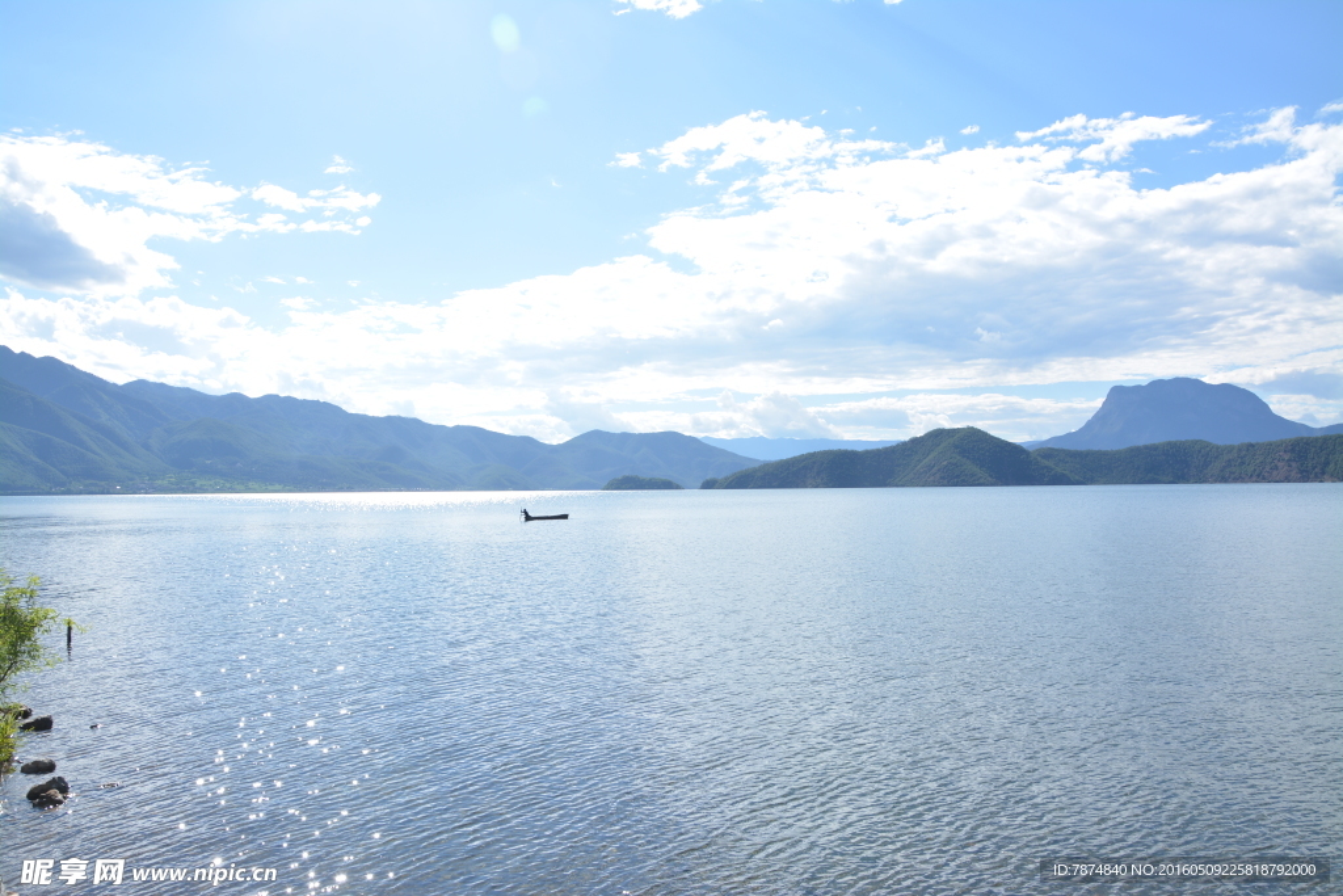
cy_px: 448
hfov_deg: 67.4
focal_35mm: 27
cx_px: 672
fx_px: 1007
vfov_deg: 47.9
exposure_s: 1/200
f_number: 8
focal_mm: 18
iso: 100
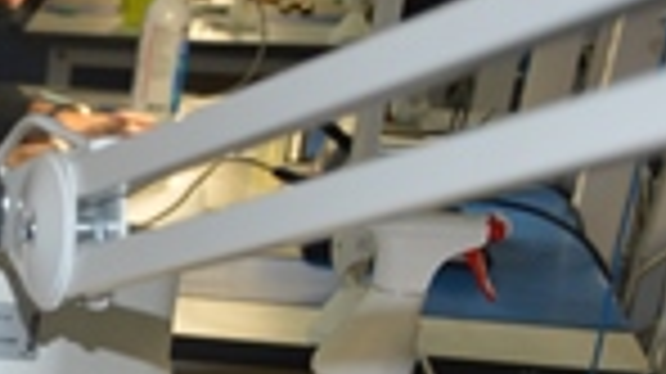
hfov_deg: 14.1
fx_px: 2153
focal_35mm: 122
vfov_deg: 8.9
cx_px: -756
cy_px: 901
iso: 400
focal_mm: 18
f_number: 3.8
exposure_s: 1/60
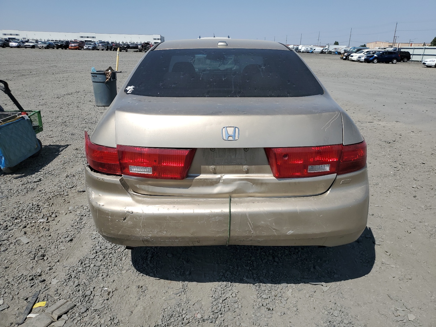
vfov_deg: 53.1
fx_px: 327
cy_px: 164
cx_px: 218
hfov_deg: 67.3
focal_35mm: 26
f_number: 1.5
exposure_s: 1/5000
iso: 50
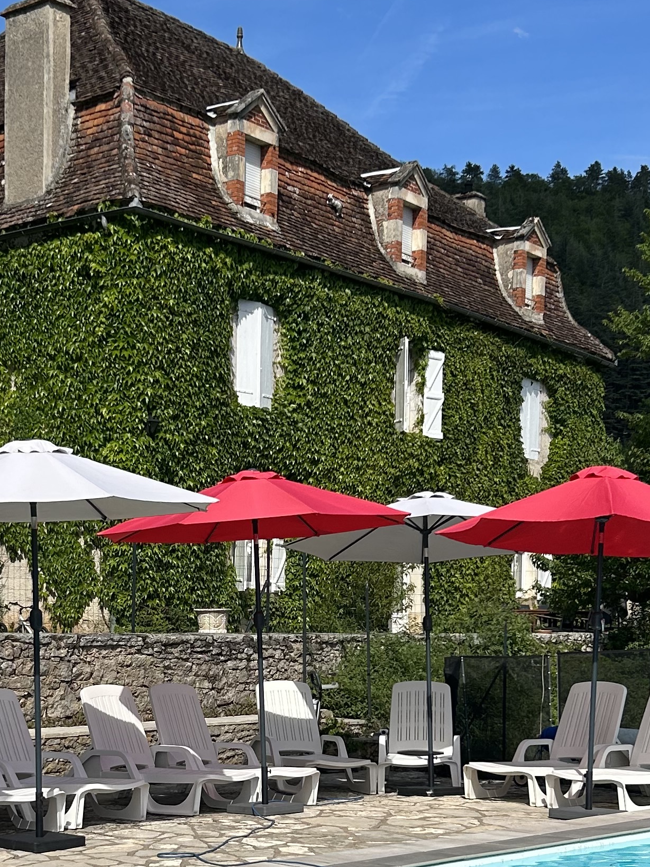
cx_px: 224
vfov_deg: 29.7
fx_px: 1602
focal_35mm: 64
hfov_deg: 22.9
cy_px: 662
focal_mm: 5.7
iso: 50
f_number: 1.5
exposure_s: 1/5319
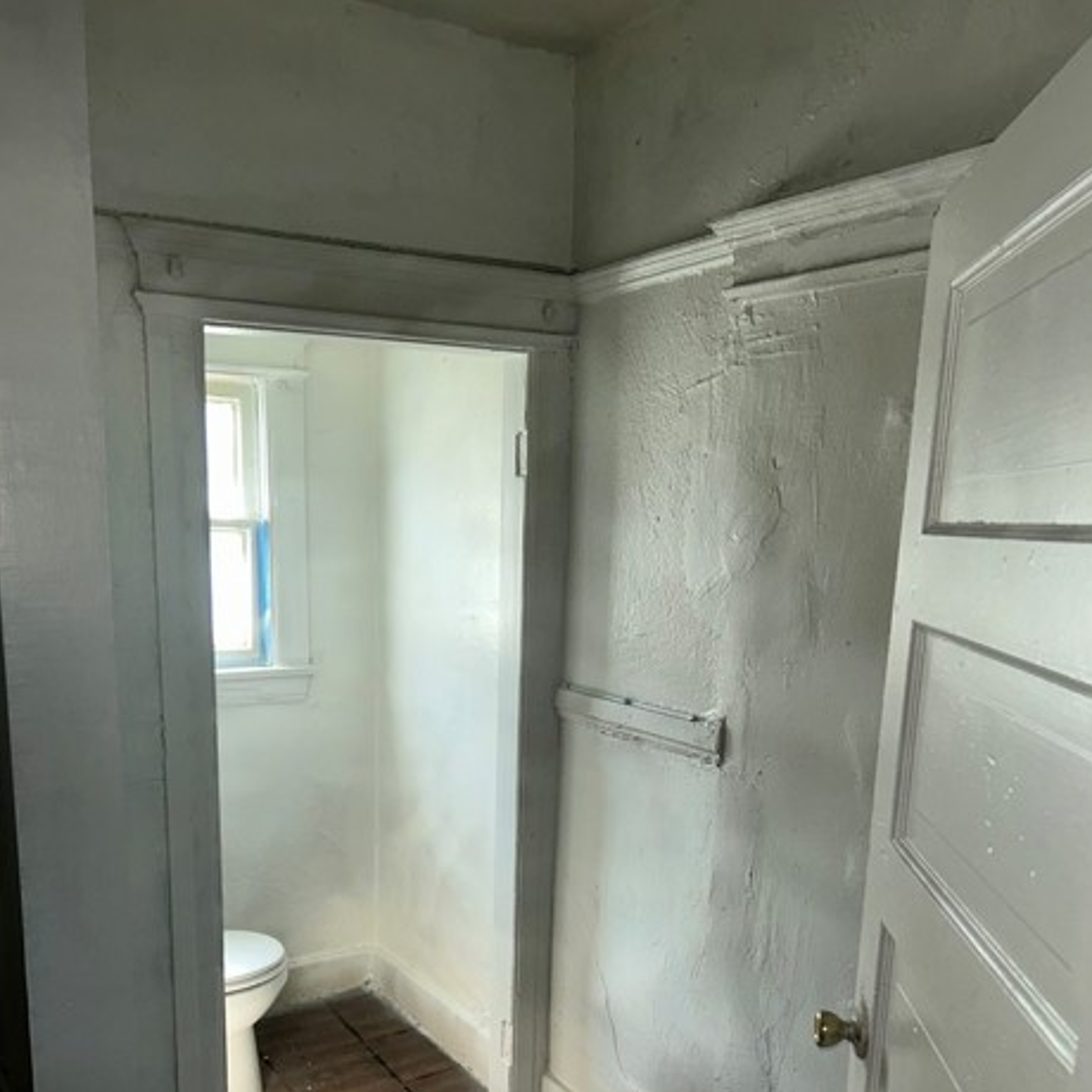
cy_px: 734
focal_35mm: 32
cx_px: 551
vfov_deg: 50.1
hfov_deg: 51.1
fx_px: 1142
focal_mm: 5.7
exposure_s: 1/121
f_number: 1.5
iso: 64
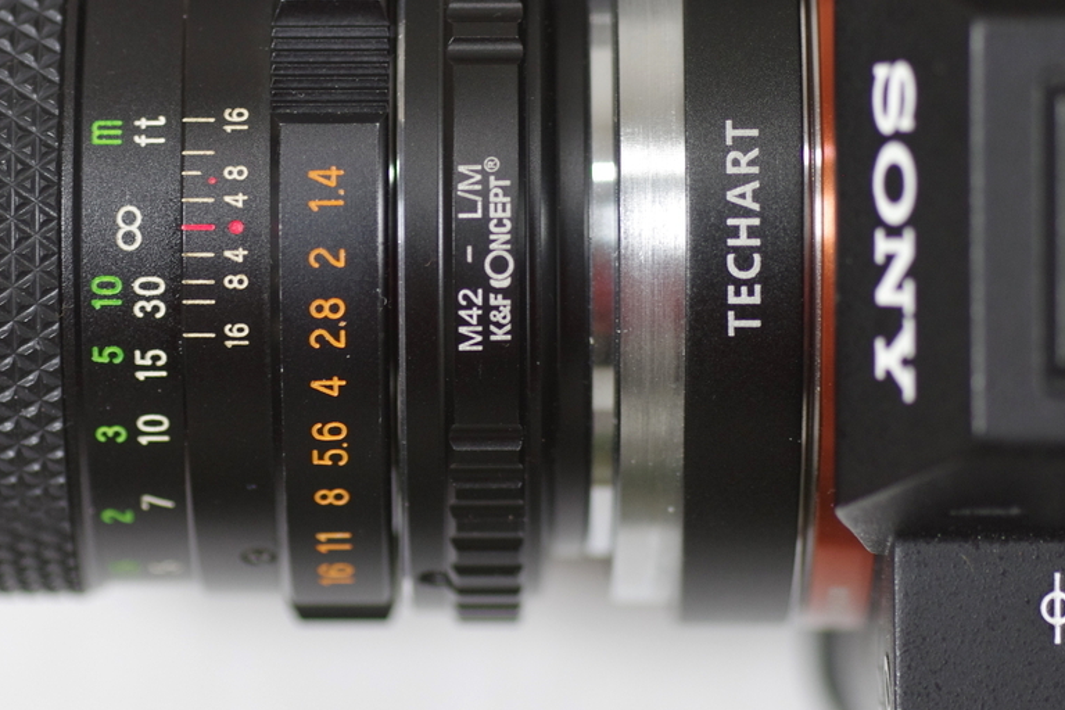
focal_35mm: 164
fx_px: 4851
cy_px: 222
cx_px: 323
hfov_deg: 12.5
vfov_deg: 8.4
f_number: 3.2
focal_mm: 70
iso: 800
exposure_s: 1/40
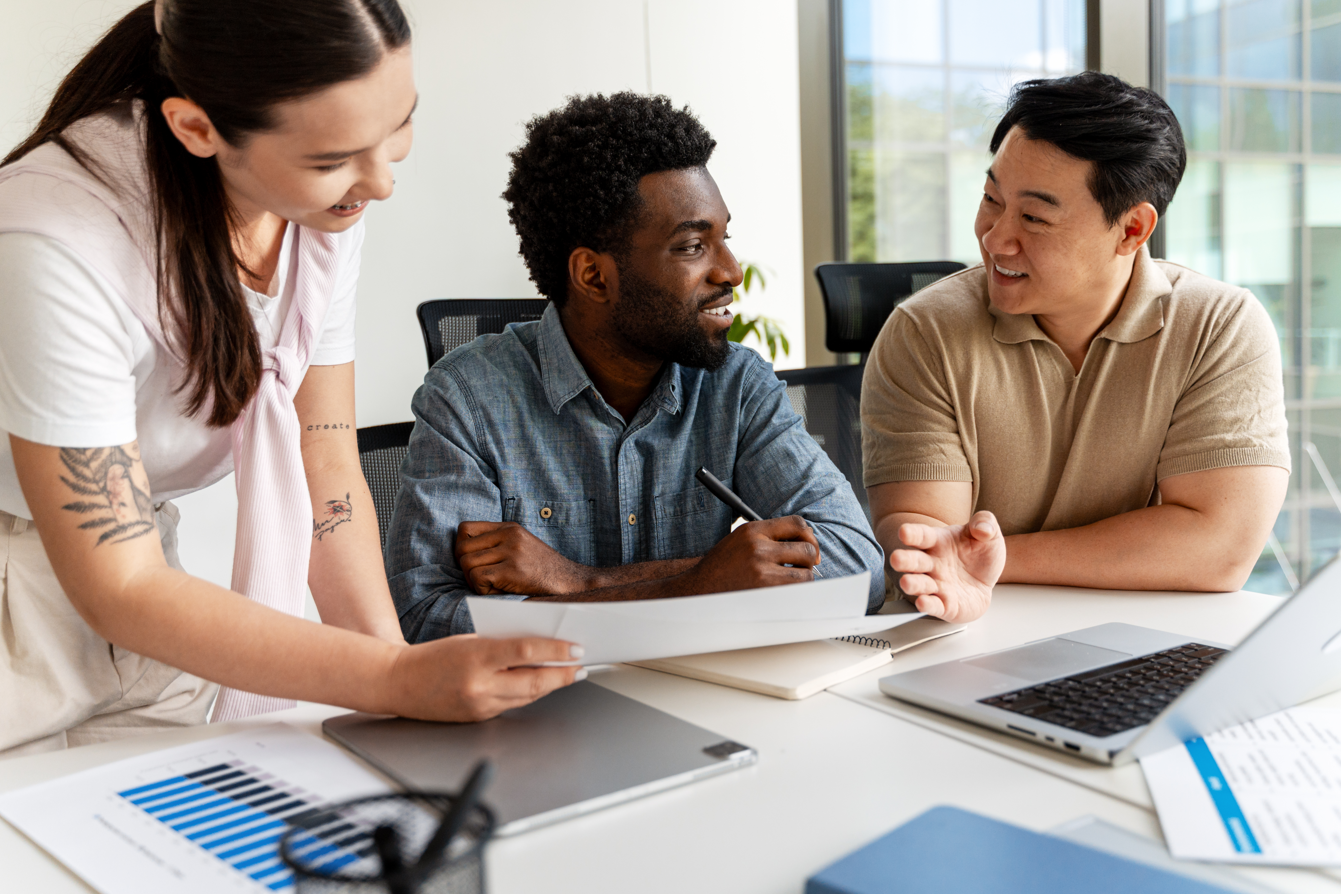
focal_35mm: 33
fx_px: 1229
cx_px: 691
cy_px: 404
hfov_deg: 57.2
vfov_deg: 39.9
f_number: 2.8
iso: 500
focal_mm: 30
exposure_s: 1/400
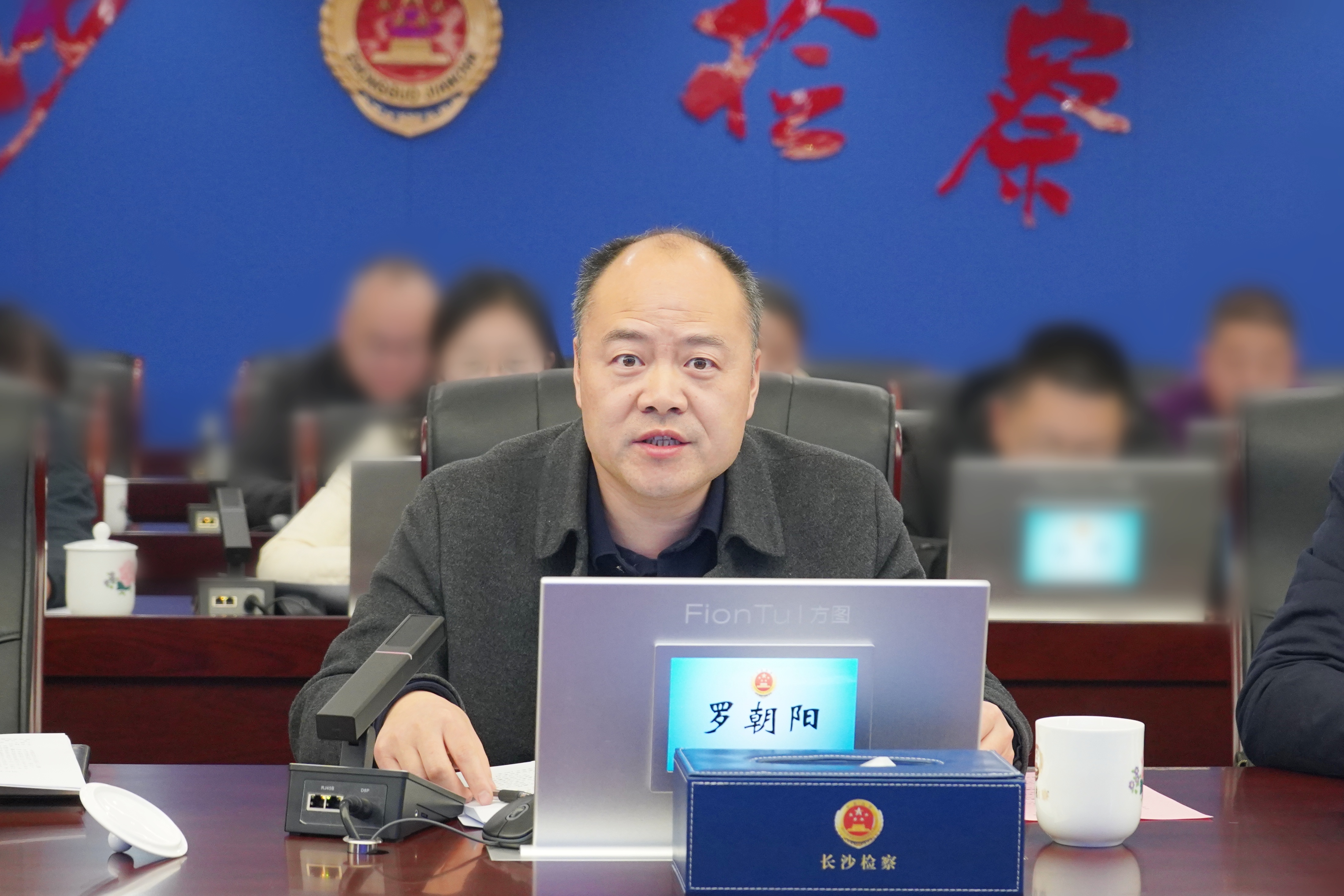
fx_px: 2613
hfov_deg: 28.8
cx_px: 672
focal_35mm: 70
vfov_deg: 19.5
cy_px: 448
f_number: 5.6
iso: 3200
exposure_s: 1/160
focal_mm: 70
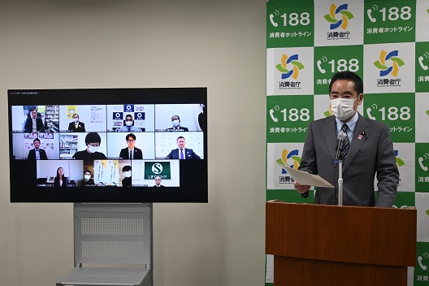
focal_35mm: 40
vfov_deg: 33.6
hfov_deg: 48.7
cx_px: 214
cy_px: 143
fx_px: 474
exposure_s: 1/125
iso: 500
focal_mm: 26.5
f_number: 4.5
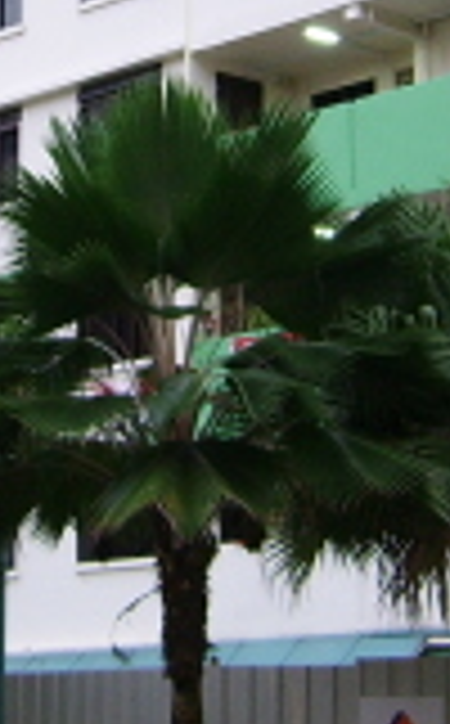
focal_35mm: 127
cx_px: -36
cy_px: 85
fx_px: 2503
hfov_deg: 10.2
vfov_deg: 16.3
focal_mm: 5.95
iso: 100
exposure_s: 1/13
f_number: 2.8
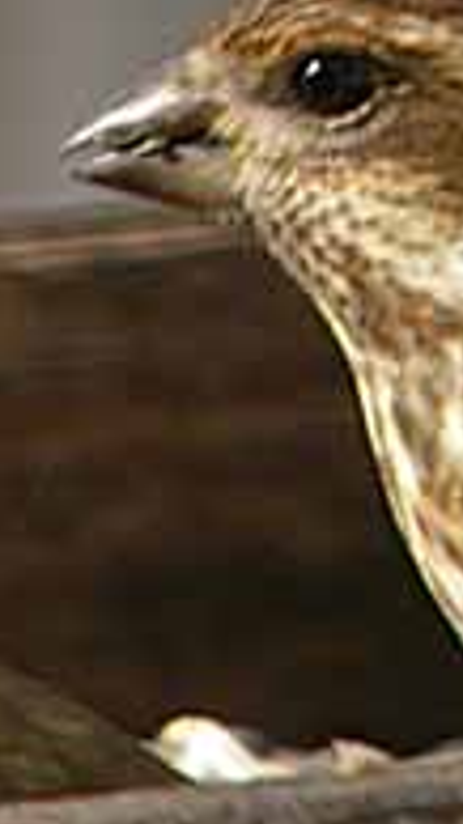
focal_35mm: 293
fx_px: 6400
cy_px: 342
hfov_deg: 4.1
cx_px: 565
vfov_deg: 7.4
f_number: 5
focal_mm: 30.9
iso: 100
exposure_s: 1/58.7
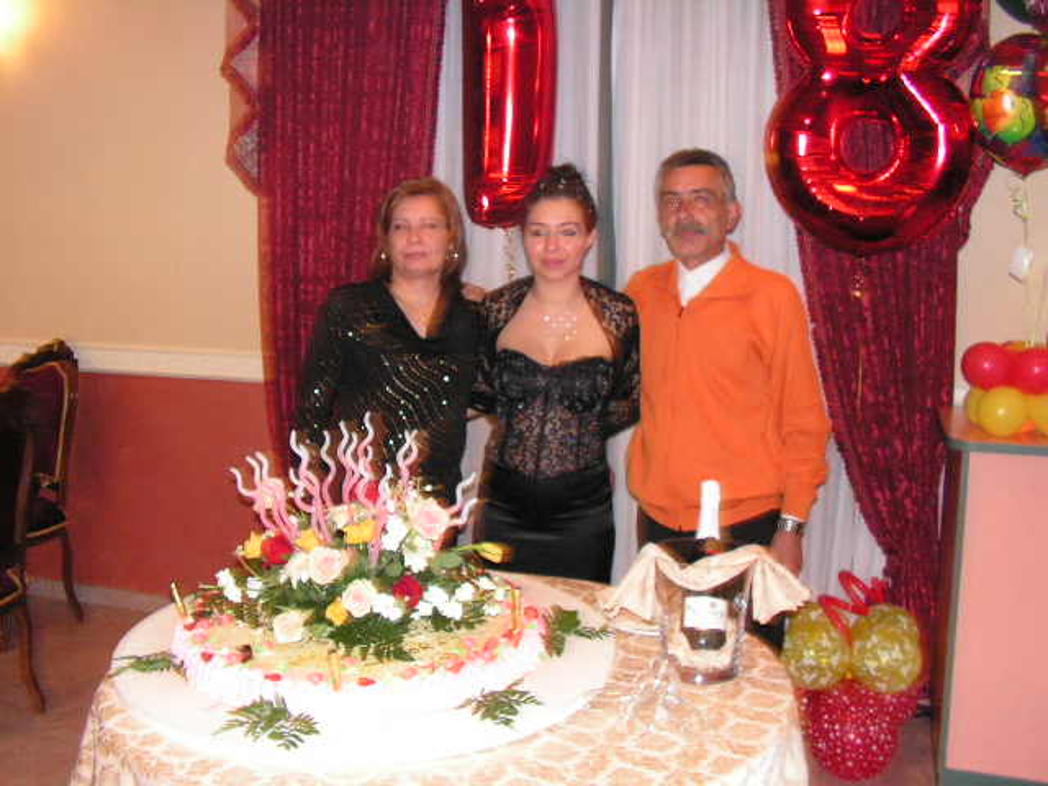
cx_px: 524
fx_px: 1150
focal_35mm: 38
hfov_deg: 49.0
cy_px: 393
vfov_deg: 37.7
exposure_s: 1/40
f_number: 3.2
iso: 200
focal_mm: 6.4
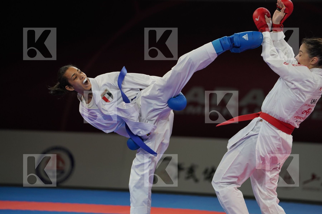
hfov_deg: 10.3
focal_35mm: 200
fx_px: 1789
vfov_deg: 6.9
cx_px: 161
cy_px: 107
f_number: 2.8
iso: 1250
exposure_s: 1/1000
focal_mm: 200
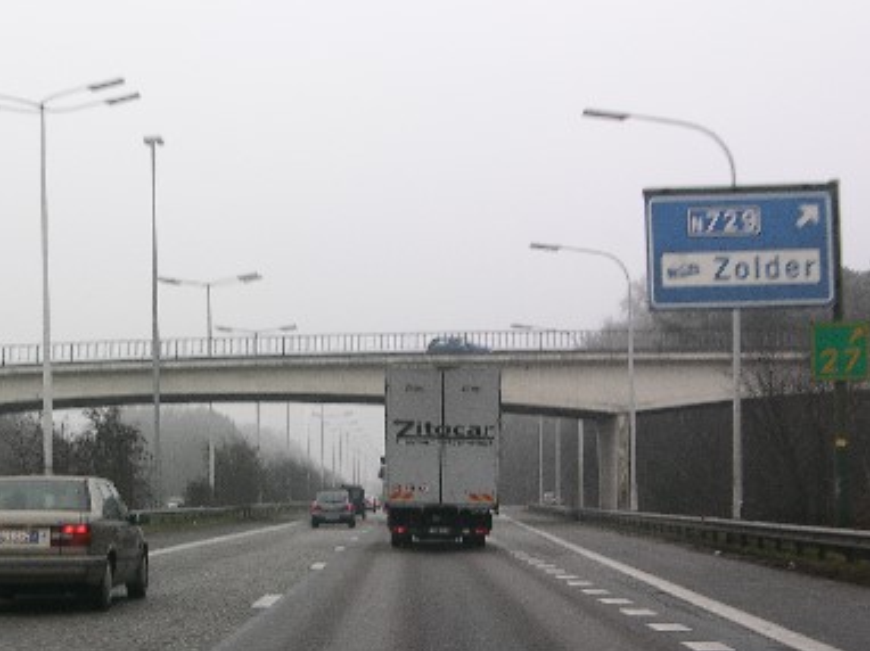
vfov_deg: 17.7
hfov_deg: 23.5
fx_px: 2085
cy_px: 414
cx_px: 286
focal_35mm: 83
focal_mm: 13.7
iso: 50
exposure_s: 1/69.3
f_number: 3.9
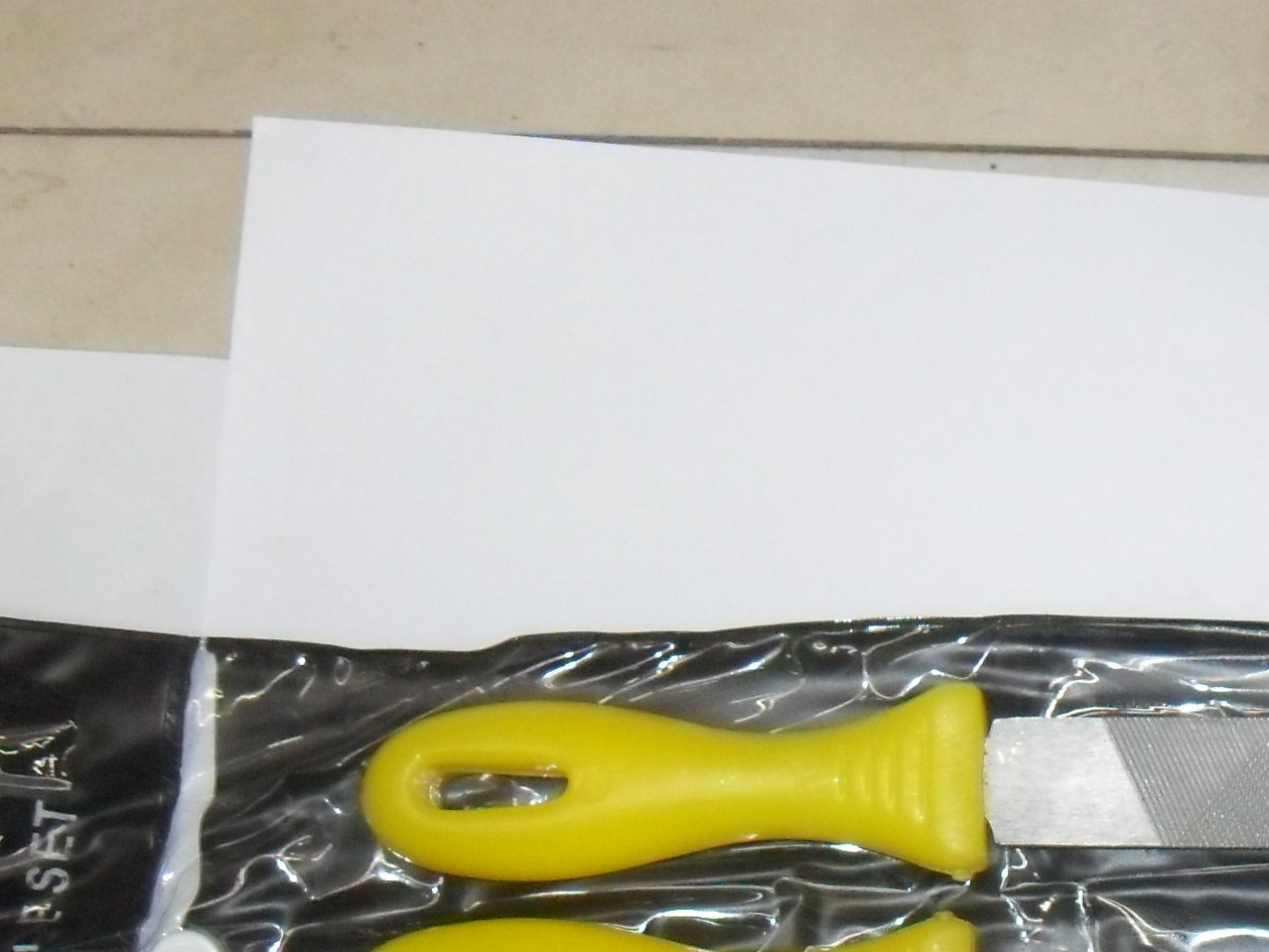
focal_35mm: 72
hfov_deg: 26.1
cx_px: 1155
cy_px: 880
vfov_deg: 20.0
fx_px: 2639
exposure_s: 1/45
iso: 400
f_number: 2.8
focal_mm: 6.2
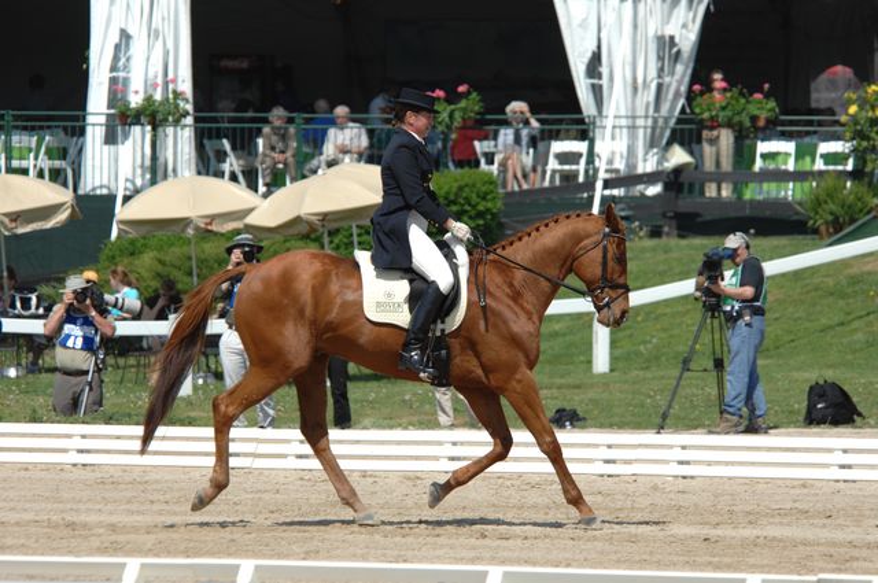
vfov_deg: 4.0
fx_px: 8403
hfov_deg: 6.0
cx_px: 439
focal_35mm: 345
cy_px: 292
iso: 200
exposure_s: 1/1250
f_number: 5.3
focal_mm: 230
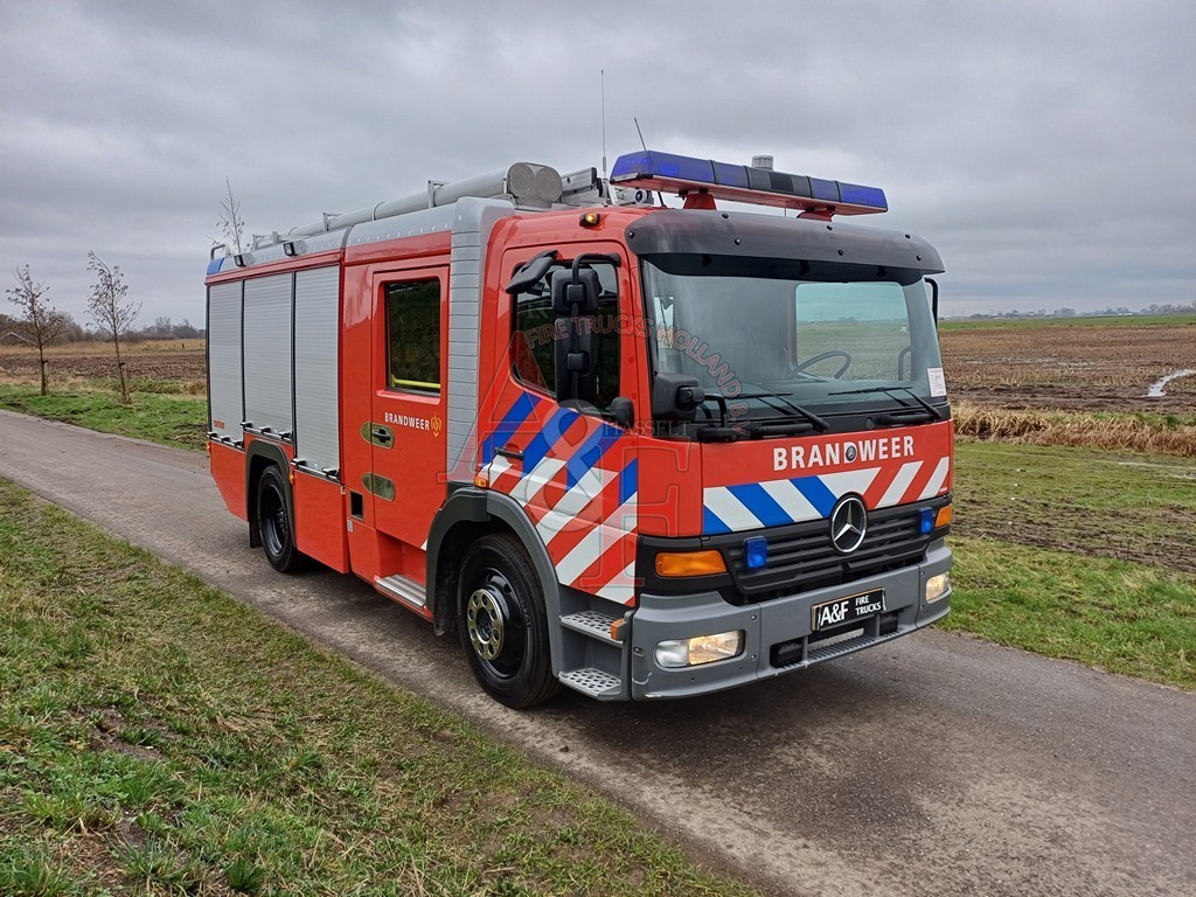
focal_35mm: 25
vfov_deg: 54.9
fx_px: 864
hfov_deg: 69.4
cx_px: 598
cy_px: 448
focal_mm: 4.65
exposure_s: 1/190
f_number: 1.8
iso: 50
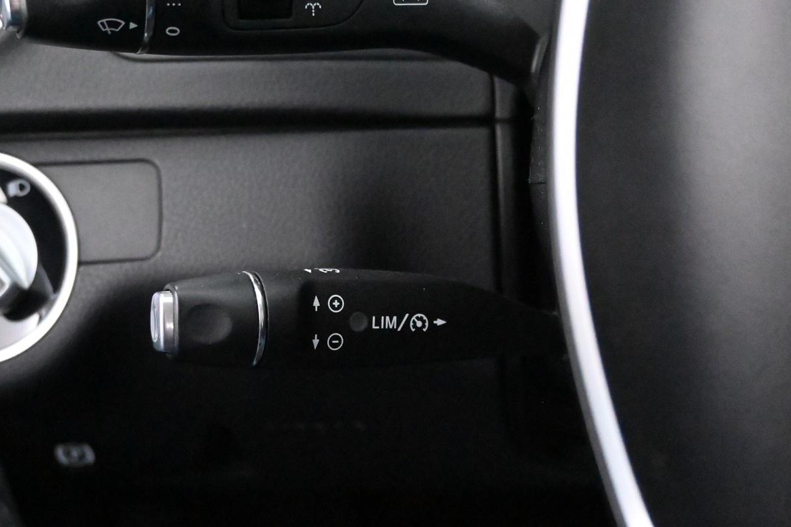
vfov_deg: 28.1
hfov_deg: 41.3
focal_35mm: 48
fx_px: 1048
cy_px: 343
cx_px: 350
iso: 20000
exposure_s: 1/40
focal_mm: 23
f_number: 4.2
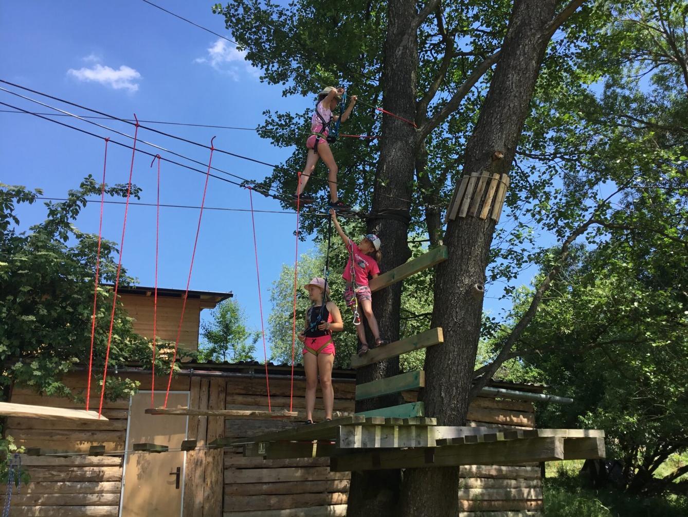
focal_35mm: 31
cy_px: 258
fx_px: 616
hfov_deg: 58.3
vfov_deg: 45.5
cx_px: 344
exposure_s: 1/646
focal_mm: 3.3
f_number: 2.4
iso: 25
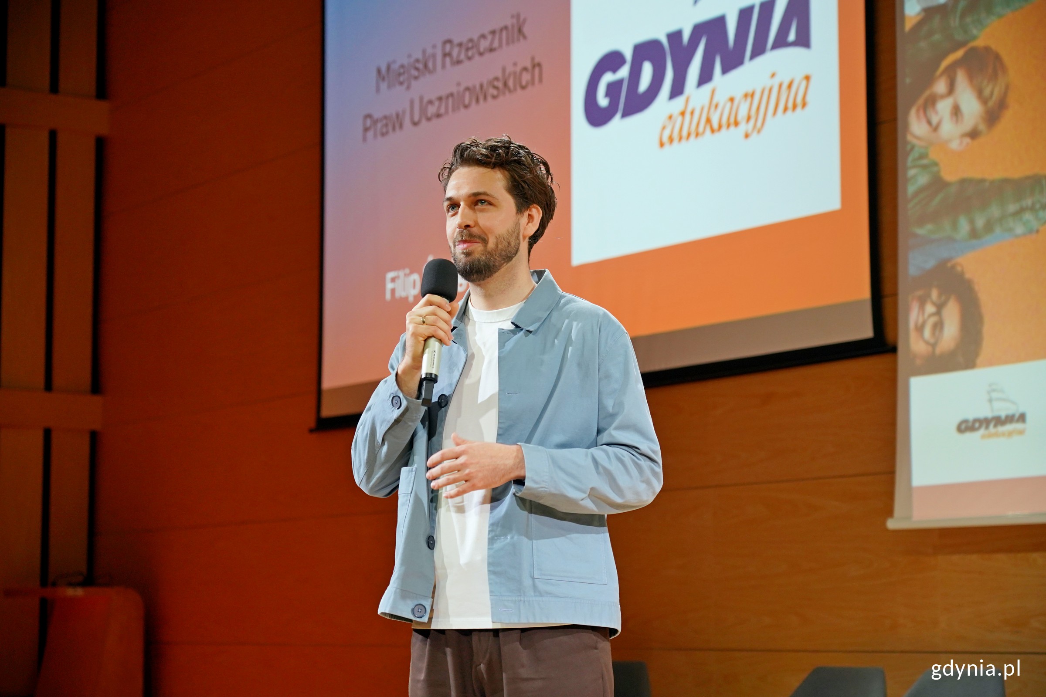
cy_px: 348
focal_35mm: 77
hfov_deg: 26.3
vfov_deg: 17.7
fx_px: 2237
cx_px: 523
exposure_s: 1/160
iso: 1600
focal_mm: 77
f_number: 4
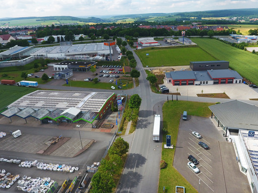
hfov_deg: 69.0
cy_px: 80
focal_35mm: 25
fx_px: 186
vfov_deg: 54.6
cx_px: 147
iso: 100
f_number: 2.8
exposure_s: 1/935
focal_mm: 3.61
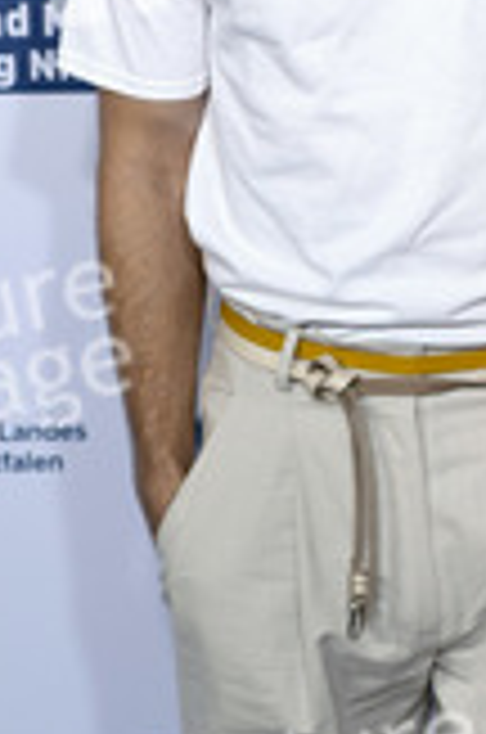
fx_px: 3498
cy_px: 144
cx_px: 392
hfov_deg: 7.9
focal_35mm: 172
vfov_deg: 11.9
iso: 800
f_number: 4
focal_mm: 70
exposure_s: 1/400
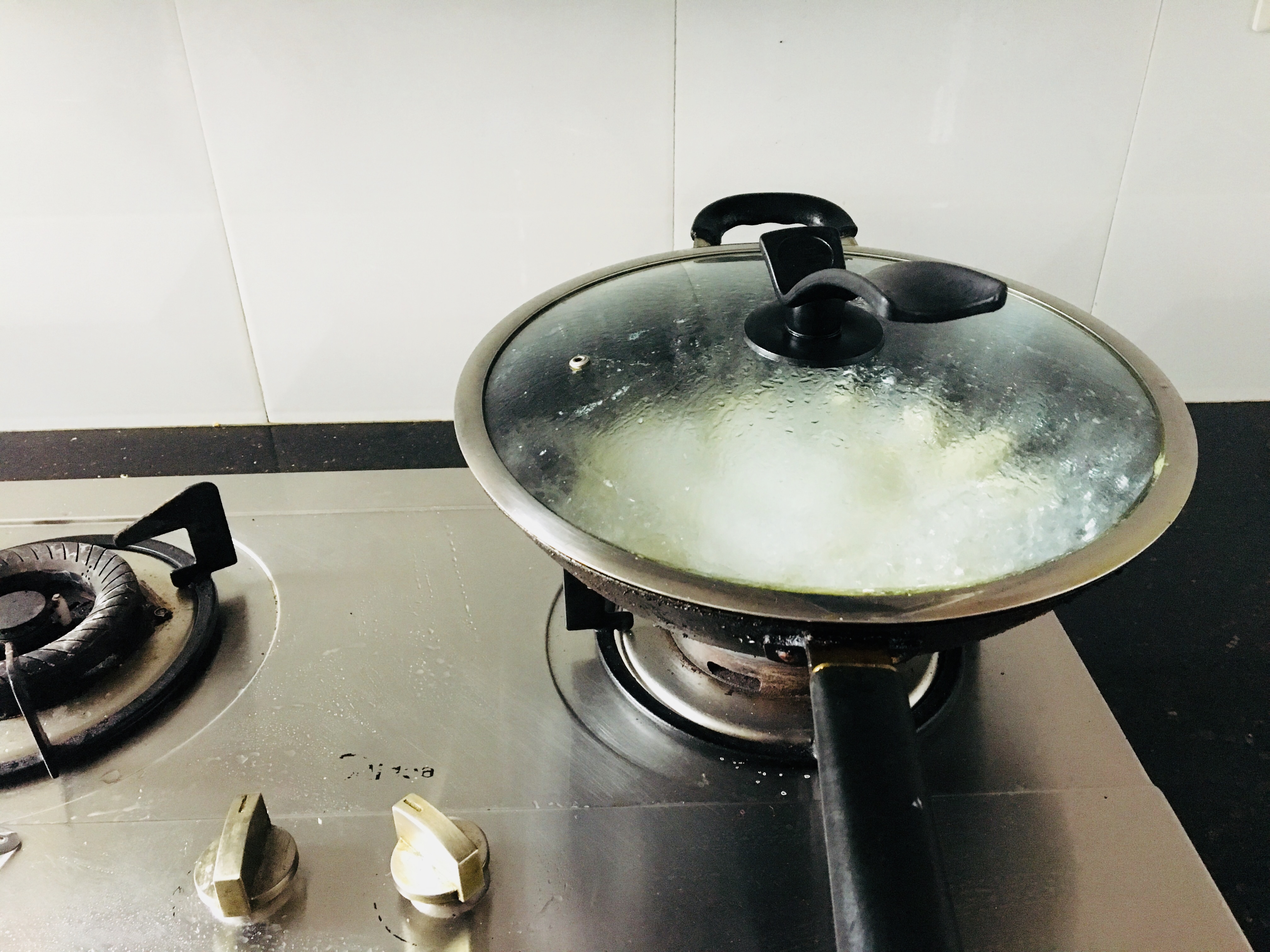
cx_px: 635
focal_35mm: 29
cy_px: 476
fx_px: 1064
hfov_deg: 61.7
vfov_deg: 48.2
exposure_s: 1/17
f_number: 2.2
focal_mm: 4.15
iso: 250
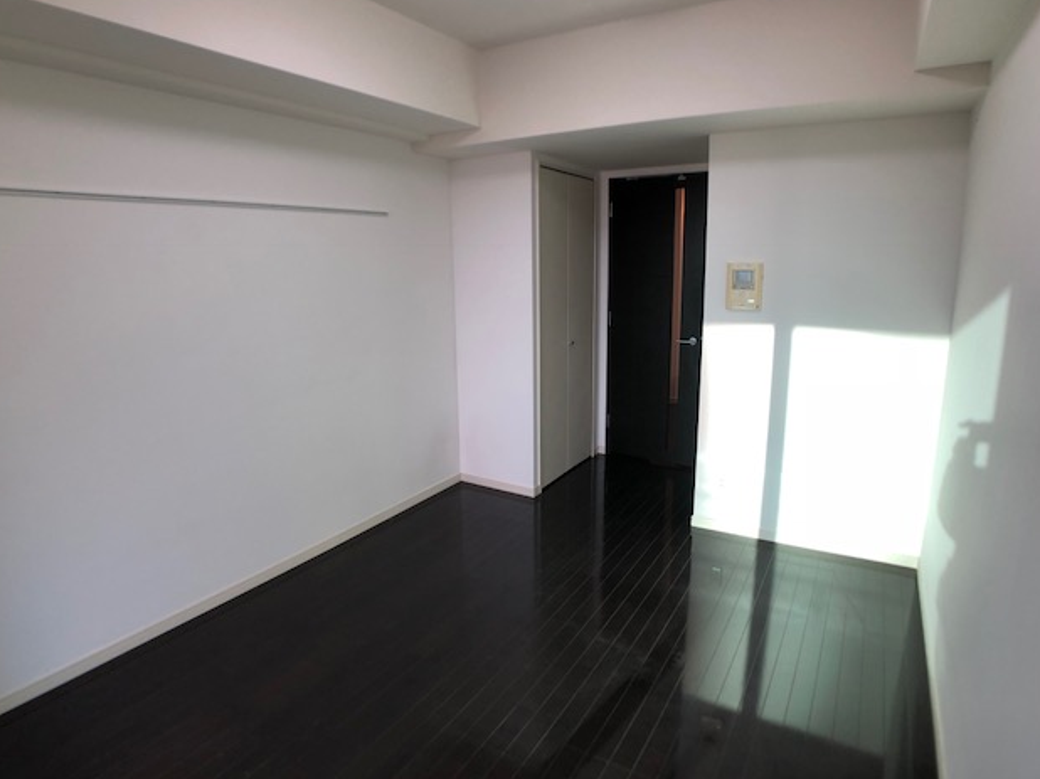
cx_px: 523
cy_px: 379
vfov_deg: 48.2
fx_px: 871
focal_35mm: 29
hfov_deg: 61.7
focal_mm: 3.99
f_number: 1.8
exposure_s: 1/50
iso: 25
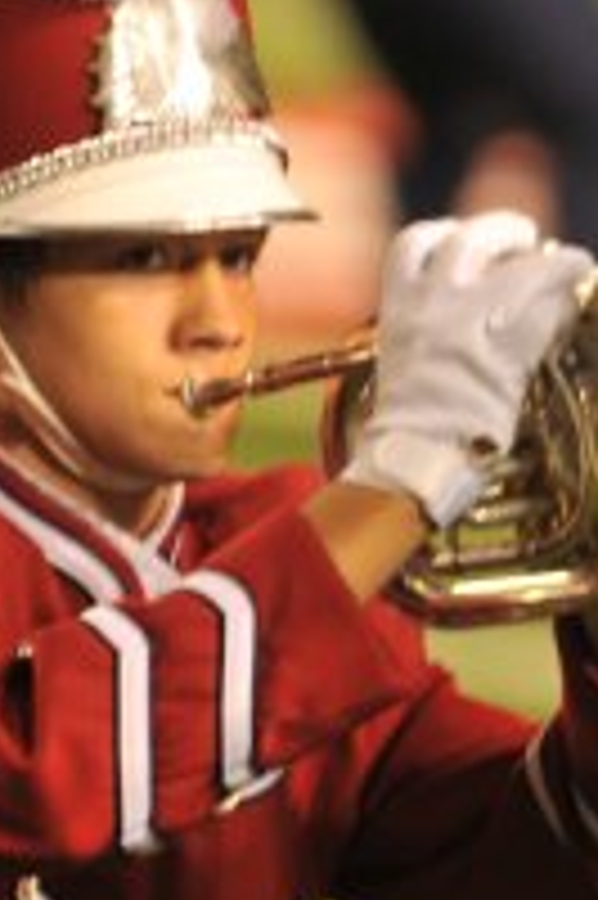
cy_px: 504
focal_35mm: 898
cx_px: 146
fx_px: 22412
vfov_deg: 2.3
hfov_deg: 1.5
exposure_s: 1/60
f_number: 2.8
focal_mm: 200
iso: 320
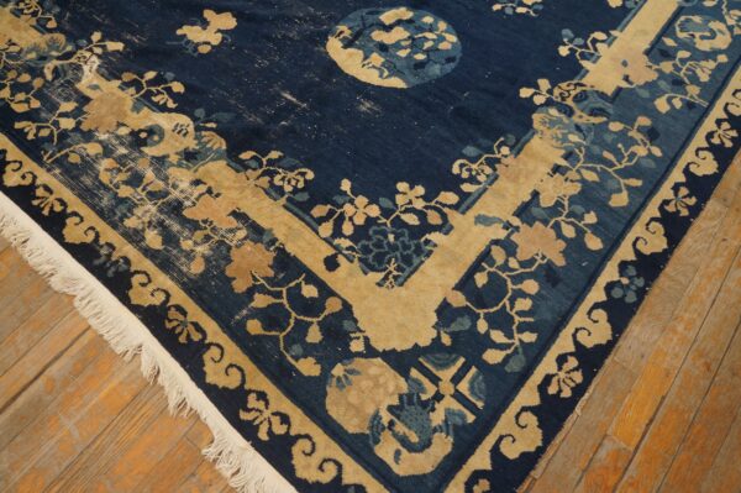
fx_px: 555
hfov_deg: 67.4
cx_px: 370
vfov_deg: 47.9
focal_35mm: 27
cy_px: 246
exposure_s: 1/60
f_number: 4
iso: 640
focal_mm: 18
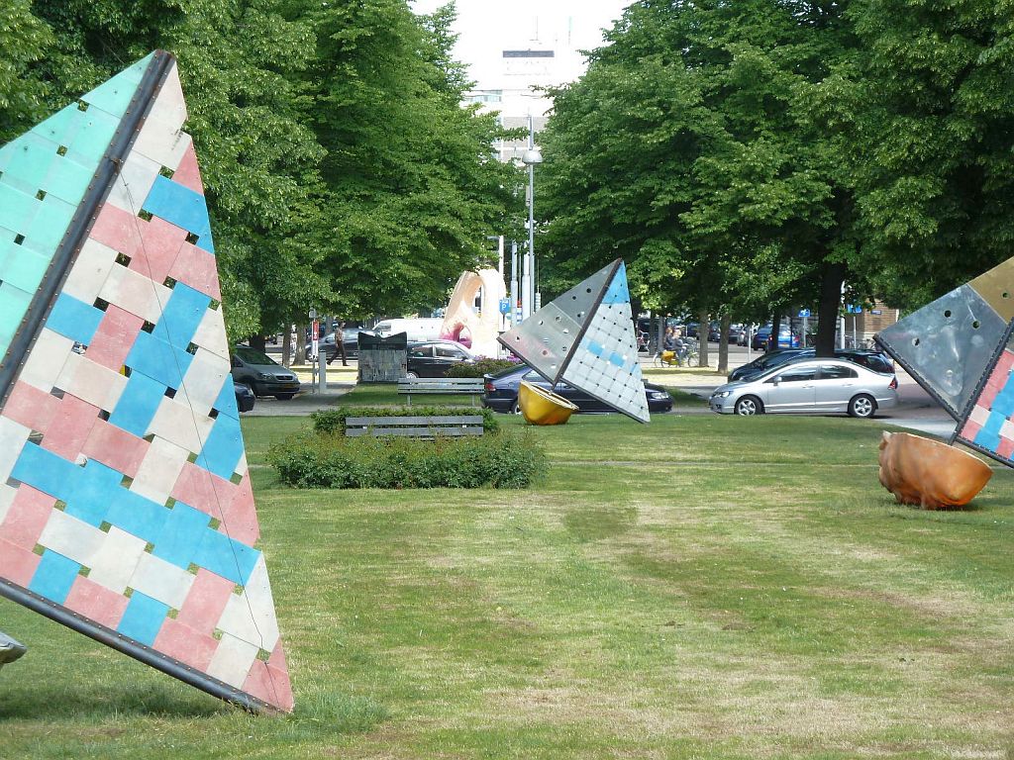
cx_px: 507
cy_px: 380
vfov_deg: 10.8
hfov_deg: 14.4
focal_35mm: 137
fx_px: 4013
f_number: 4.5
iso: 80
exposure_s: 1/125
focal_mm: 22.5
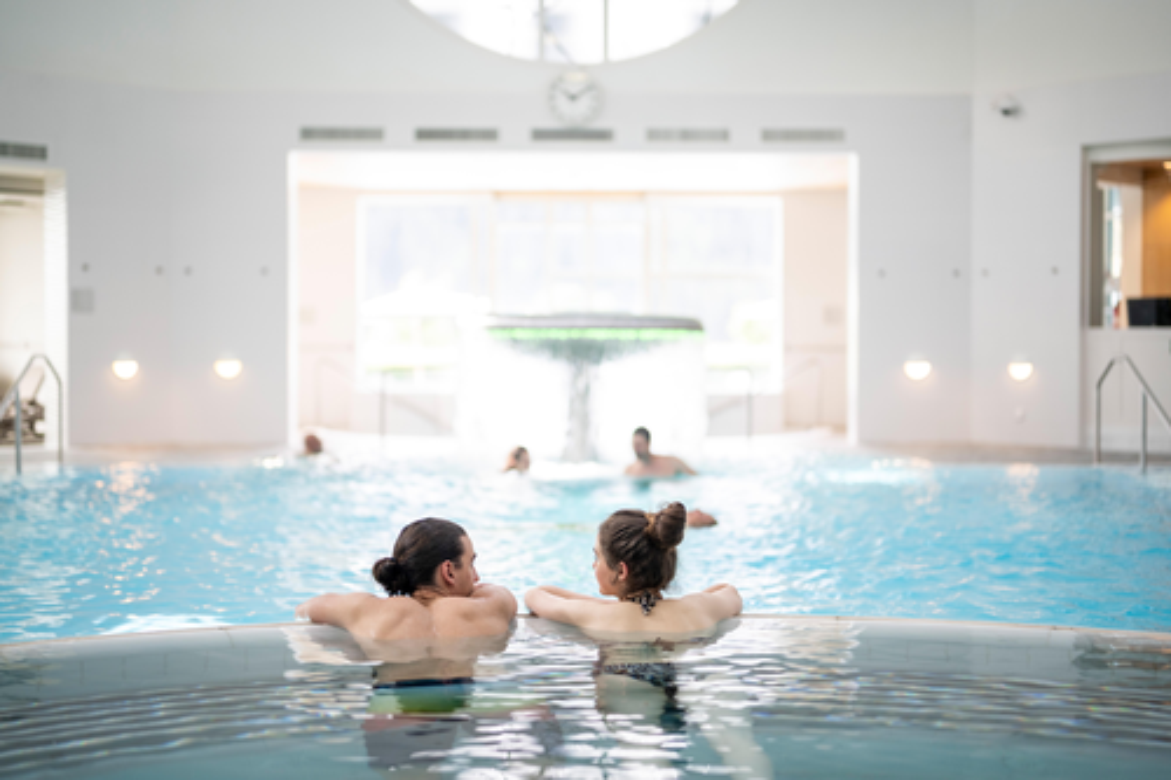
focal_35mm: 50
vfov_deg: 27.0
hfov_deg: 39.6
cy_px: 390
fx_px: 1626
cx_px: 586
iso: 250
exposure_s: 1/500
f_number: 1.2
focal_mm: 50
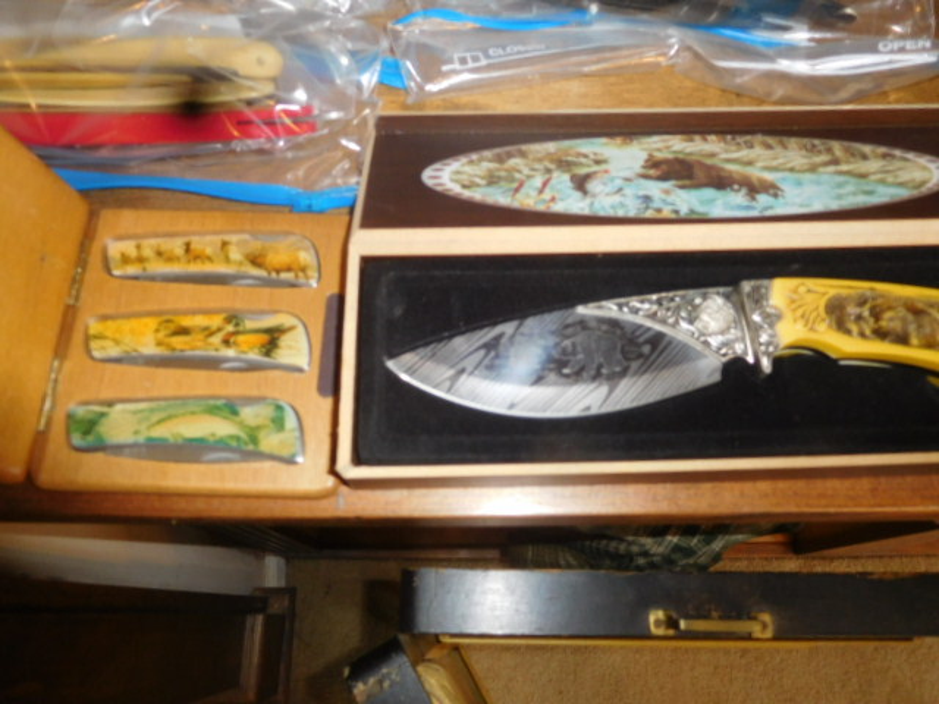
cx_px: 470
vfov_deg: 54.9
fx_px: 678
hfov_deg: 69.4
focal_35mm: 25
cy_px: 352
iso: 200
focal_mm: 4.5
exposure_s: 1/30
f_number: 3.4
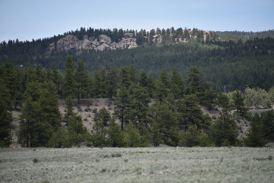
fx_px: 1903
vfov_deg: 5.5
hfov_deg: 8.2
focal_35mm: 250
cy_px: 92
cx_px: 137
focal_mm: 250
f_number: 5.6
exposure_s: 1/500
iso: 140
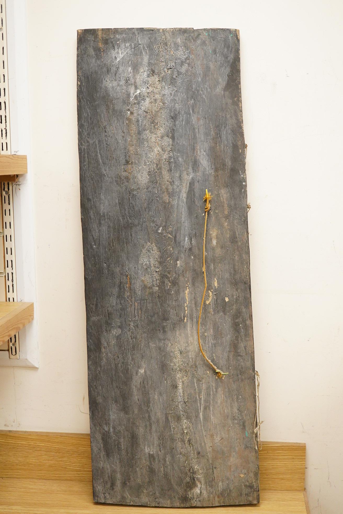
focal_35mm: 45
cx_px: 172
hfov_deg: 29.9
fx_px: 643
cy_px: 257
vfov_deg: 43.6
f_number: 3.5
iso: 2500
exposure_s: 1/400
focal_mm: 30
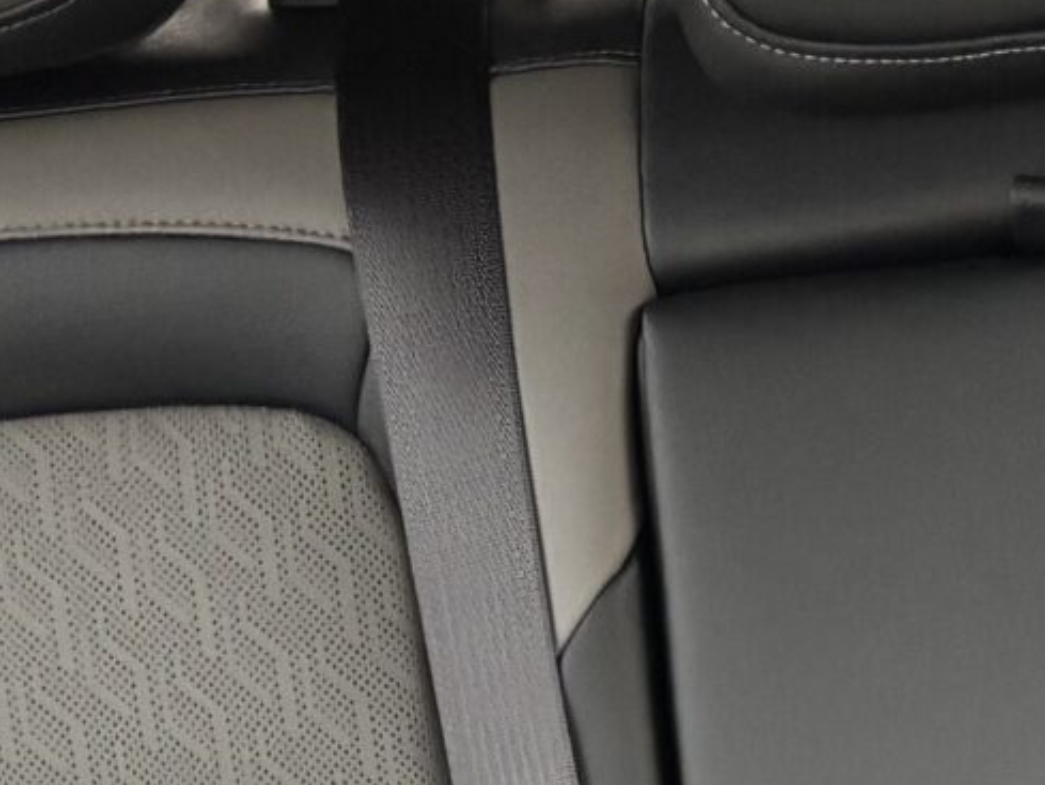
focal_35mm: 136
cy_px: 1234
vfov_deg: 10.5
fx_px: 4107
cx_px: 983
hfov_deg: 14.3
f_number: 1.6
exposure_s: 1/40
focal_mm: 5.96
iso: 640
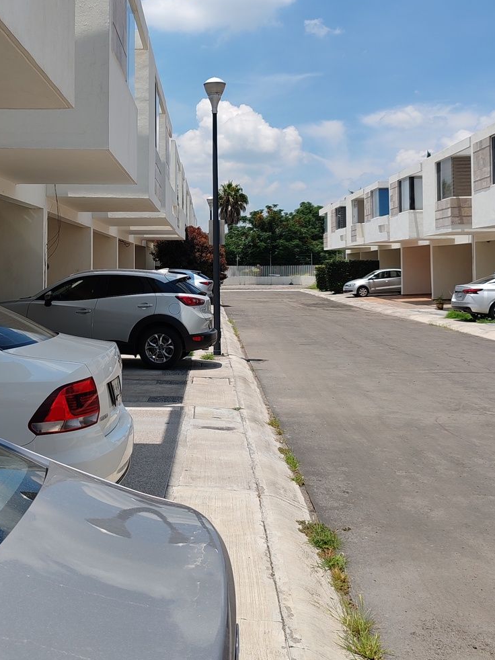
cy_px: 241
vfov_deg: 42.6
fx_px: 839
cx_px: 159
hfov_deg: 32.5
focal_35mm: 44
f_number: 1.9
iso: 50
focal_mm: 6.12
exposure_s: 1/870
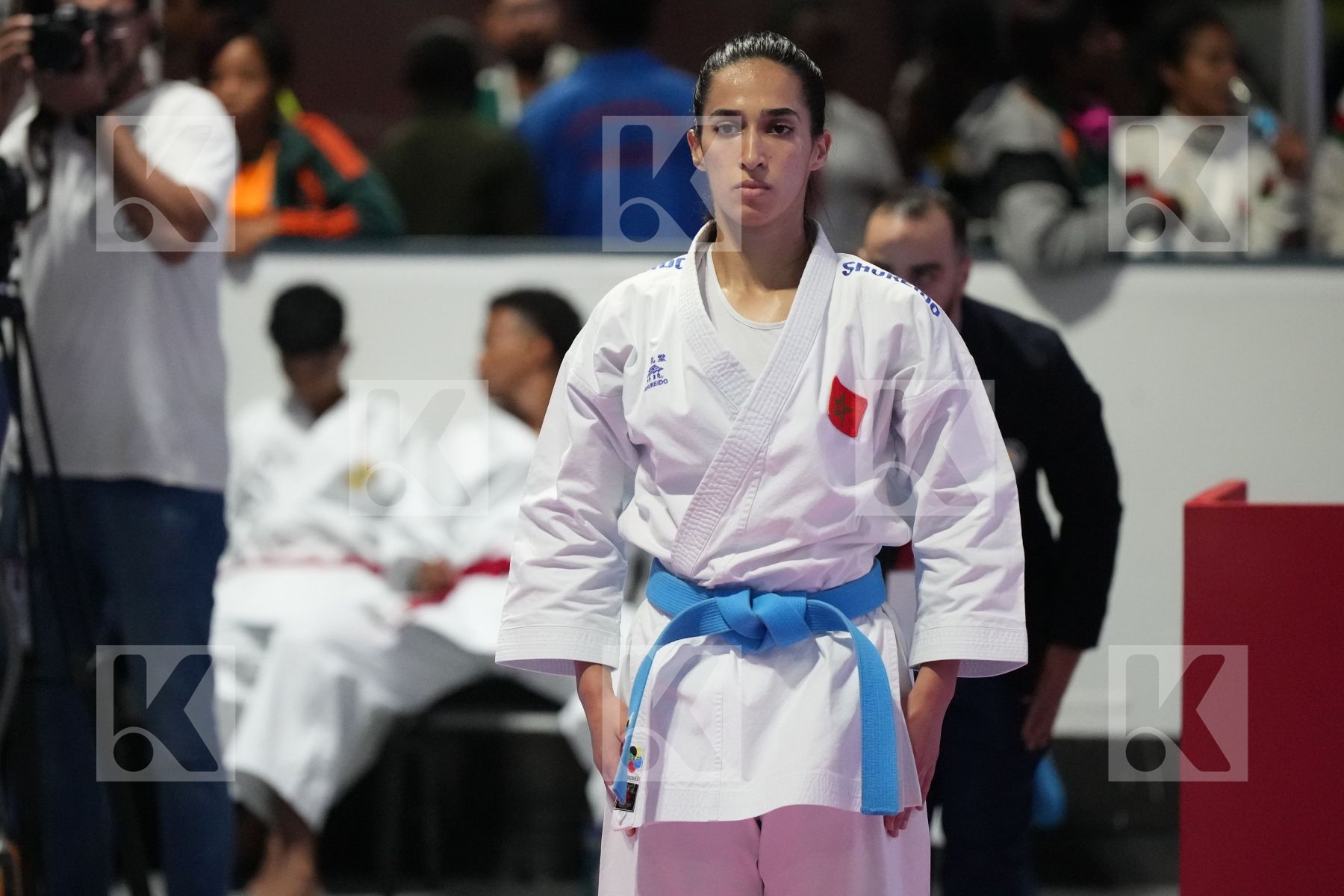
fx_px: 10191
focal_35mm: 273
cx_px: 672
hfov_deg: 7.5
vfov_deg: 5.0
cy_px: 448
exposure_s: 1/500
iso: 5000
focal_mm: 182
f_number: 2.8
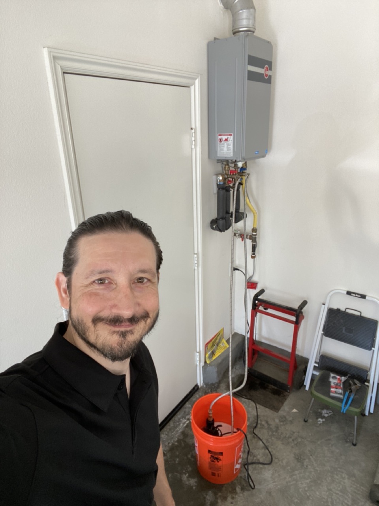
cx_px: 190
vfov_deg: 73.9
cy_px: 253
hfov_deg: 58.9
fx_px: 336
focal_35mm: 23
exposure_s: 1/60
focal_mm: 2.71
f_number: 2.2
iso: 100
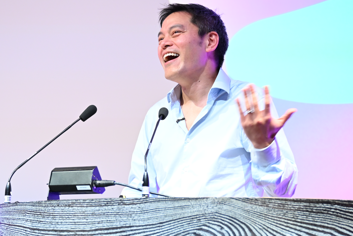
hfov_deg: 20.8
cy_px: 145
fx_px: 961
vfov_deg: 14.0
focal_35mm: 98
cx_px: 159
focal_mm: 49
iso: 1600
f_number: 3.2
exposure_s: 1/125
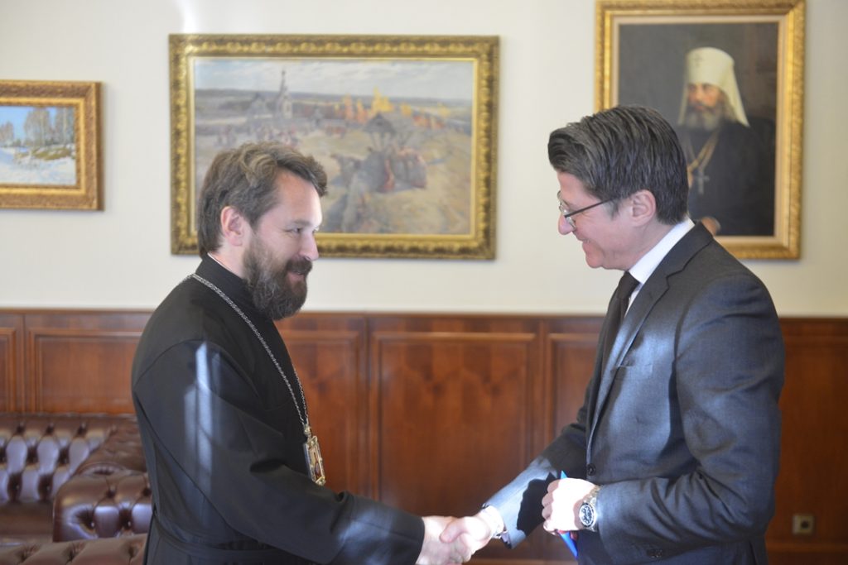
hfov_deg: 41.1
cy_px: 282
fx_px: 1131
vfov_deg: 28.1
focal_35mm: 48
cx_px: 424
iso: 1600
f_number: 3.2
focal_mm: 48
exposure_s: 1/40
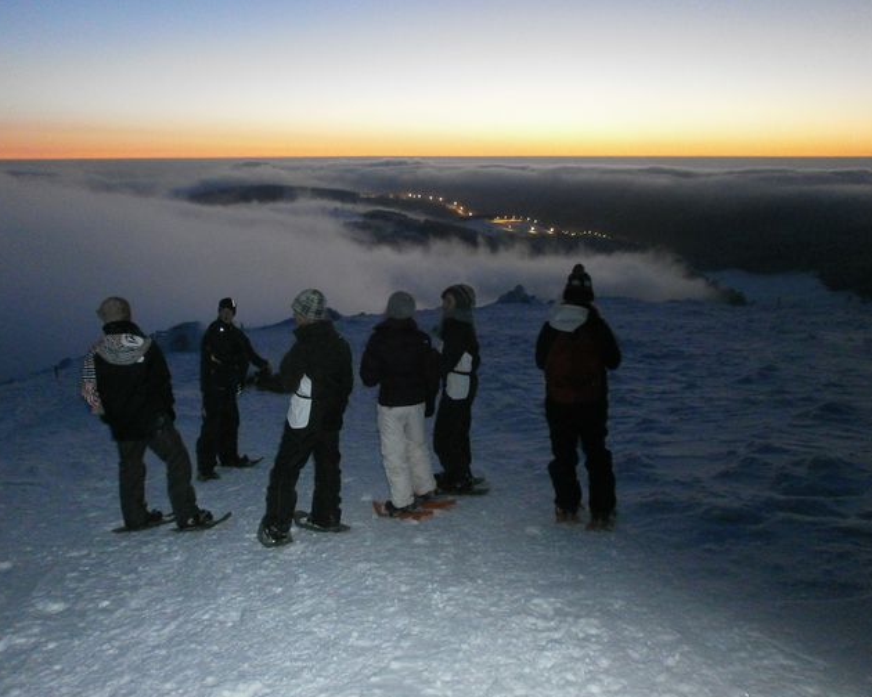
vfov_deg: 50.0
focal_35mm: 29
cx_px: 432
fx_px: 748
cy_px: 358
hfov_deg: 60.4
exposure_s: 1/30
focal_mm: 4.8
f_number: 2.9
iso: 400
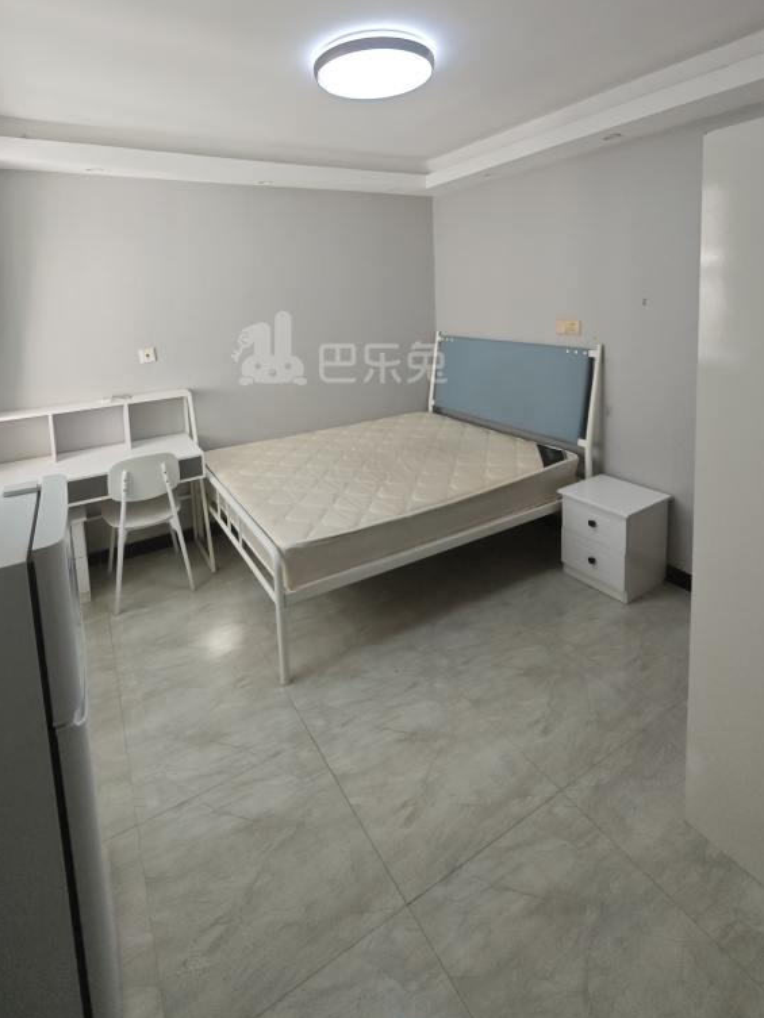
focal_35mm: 17
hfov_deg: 74.5
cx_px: 339
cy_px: 349
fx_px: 500
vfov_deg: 88.2
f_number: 1.8
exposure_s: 1/72.9
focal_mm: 2.03
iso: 50
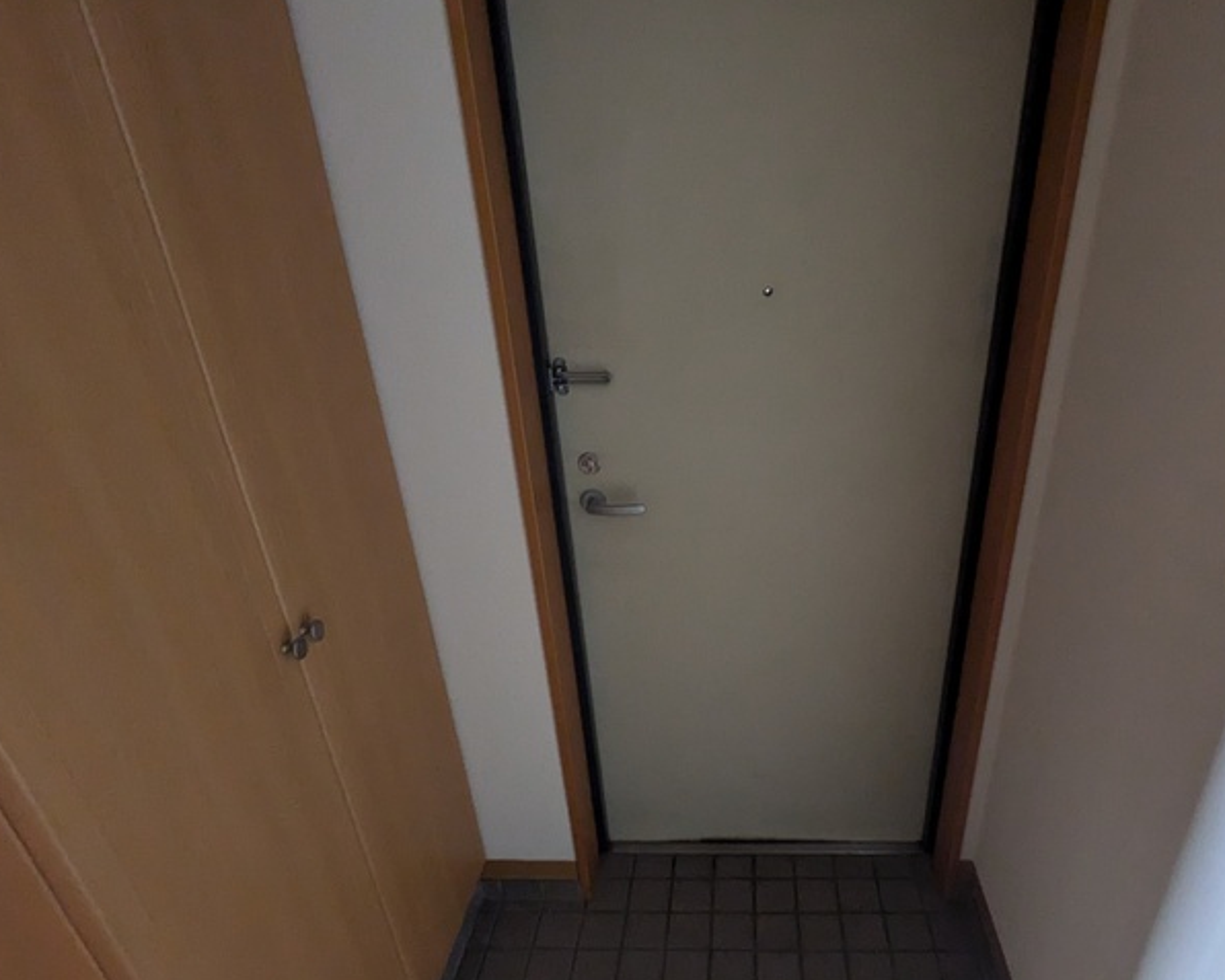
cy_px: 579
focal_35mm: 22
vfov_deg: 62.7
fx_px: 798
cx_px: 725
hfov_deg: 74.3
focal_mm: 1.83
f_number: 2.2
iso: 491
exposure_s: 1/24
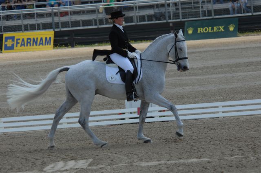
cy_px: 86
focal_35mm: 330
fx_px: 2389
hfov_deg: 6.3
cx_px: 130
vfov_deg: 4.2
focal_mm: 220
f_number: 5.3
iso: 200
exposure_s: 1/1000
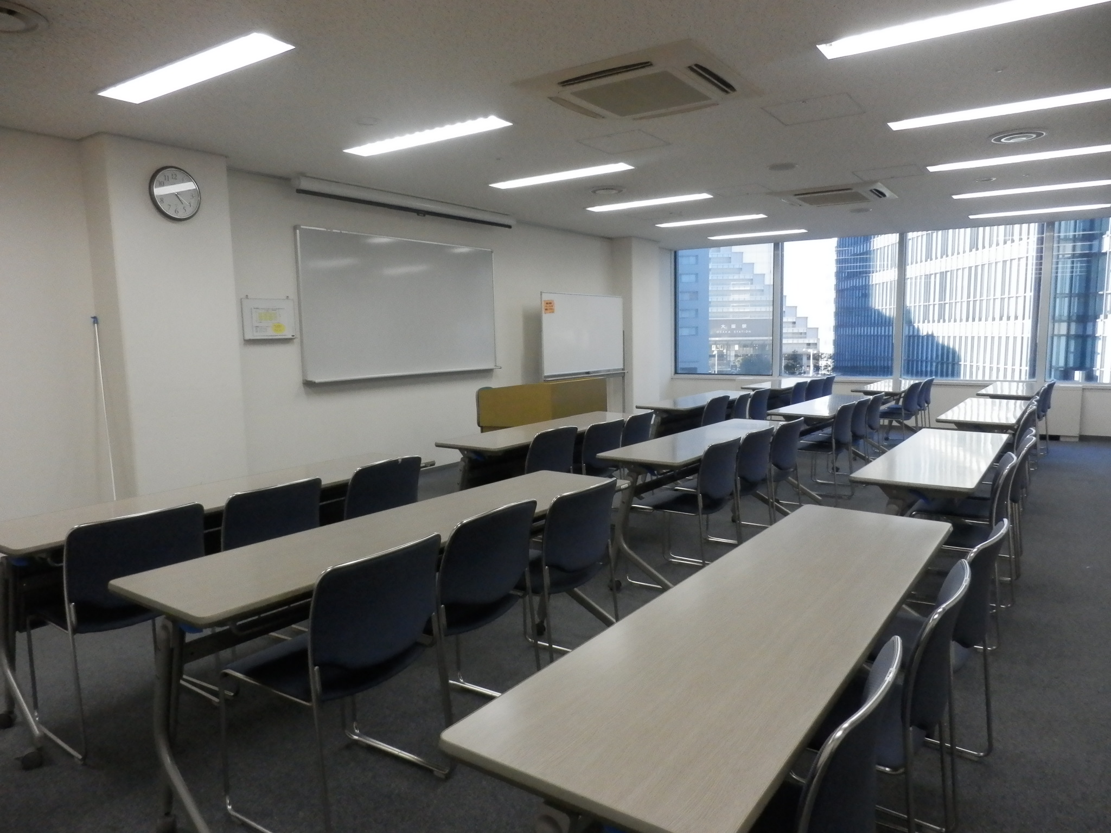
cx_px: 556
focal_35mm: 24
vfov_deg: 56.8
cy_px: 416
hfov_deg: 71.6
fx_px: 770
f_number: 3
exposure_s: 1/250
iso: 800
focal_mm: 4.2
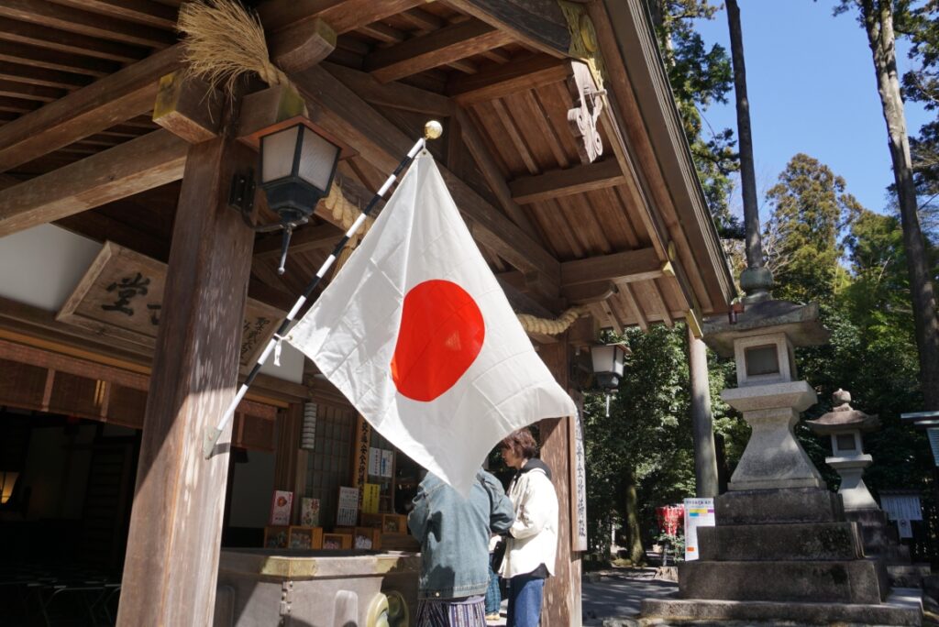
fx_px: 705
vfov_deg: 48.0
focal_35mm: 27
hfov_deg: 67.4
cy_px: 314
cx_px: 470
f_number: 6.3
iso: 100
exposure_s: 1/160
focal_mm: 18
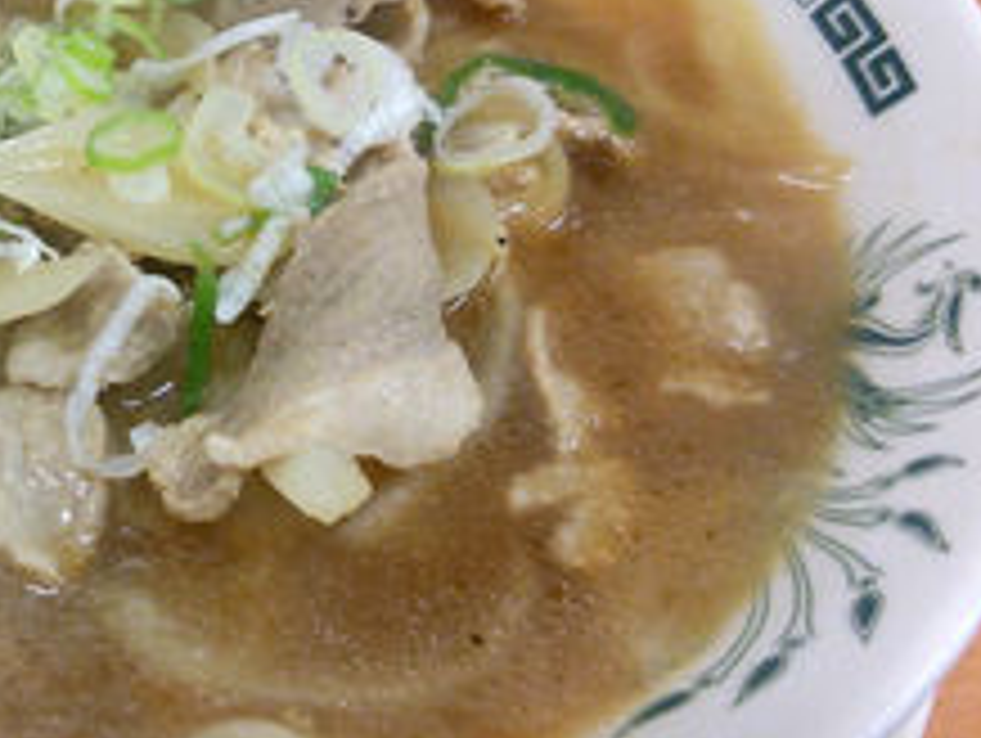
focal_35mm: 55
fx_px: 1560
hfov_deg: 33.1
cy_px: 302
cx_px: 94
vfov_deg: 26.6
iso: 80
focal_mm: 4.06
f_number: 1.94
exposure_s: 1/48
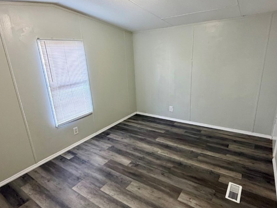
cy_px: 106
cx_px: 140
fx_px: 168
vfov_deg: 63.4
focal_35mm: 21
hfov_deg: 79.0
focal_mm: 2.22
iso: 500
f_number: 2.2
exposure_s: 1/60
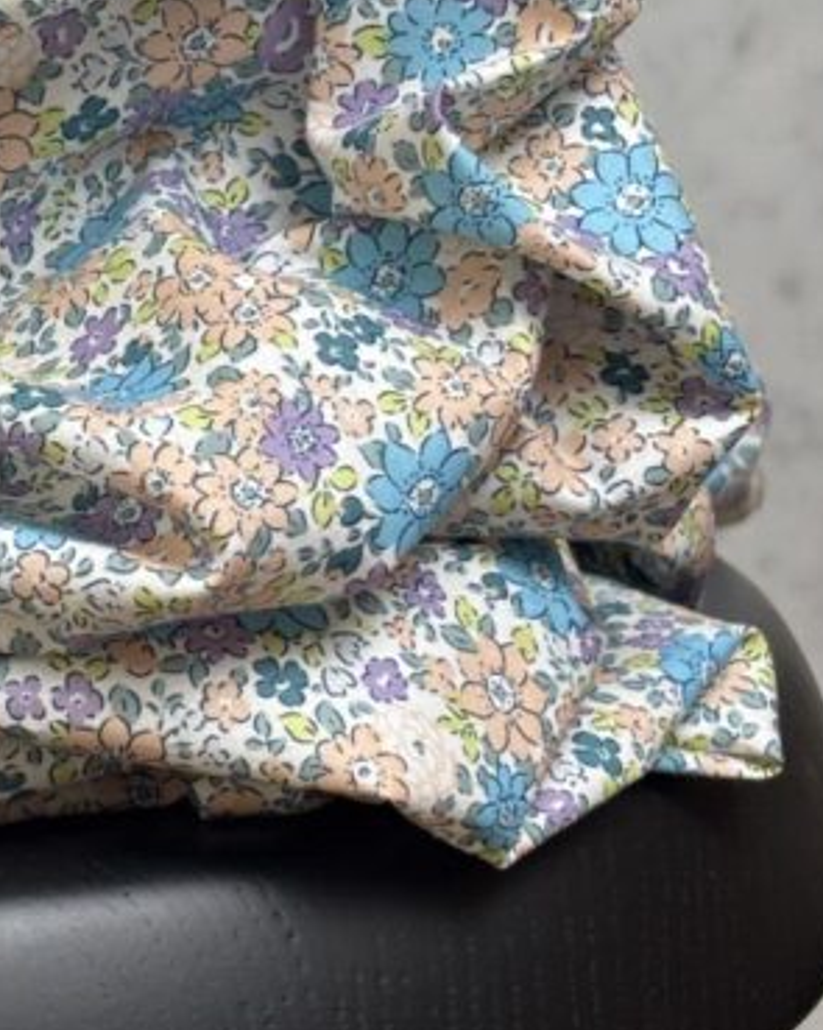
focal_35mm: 110
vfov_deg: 17.5
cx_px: 92
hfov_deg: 13.9
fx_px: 3351
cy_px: 514
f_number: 1.6
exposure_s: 1/111
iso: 50
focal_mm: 5.96
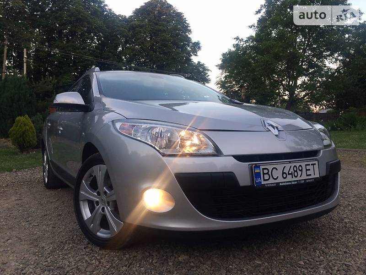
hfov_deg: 61.7
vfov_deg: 48.2
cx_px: 183
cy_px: 138
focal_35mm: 29
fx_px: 307
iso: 50
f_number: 2.2
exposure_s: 1/100
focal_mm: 4.2
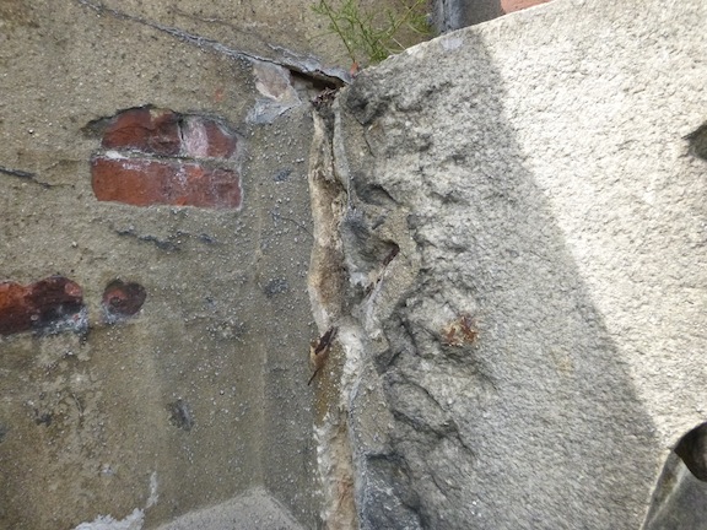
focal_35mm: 25
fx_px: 511
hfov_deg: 69.4
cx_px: 354
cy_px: 265
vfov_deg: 54.9
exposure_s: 1/500
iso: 400
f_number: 3.9
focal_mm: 4.5
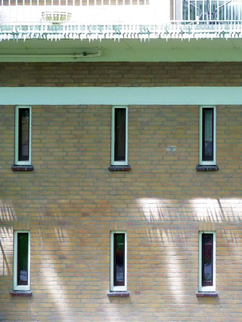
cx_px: 208
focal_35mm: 172
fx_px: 1602
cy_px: 161
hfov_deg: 8.6
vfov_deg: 11.5
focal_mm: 21
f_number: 4.4
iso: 200
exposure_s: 1/40
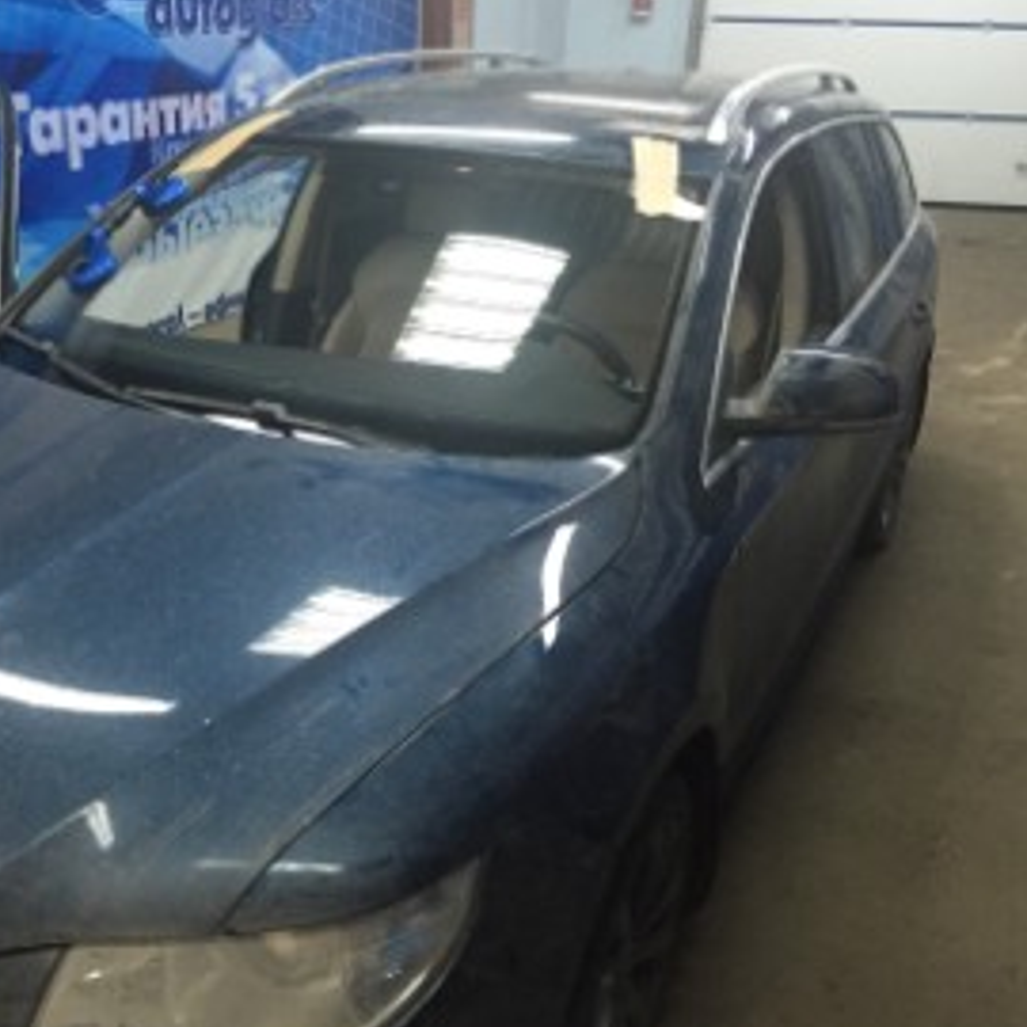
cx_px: 358
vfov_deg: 43.8
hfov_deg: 43.4
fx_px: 1276
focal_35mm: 38
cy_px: 559
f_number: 2.2
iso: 250
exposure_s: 1/33
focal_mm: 4.15
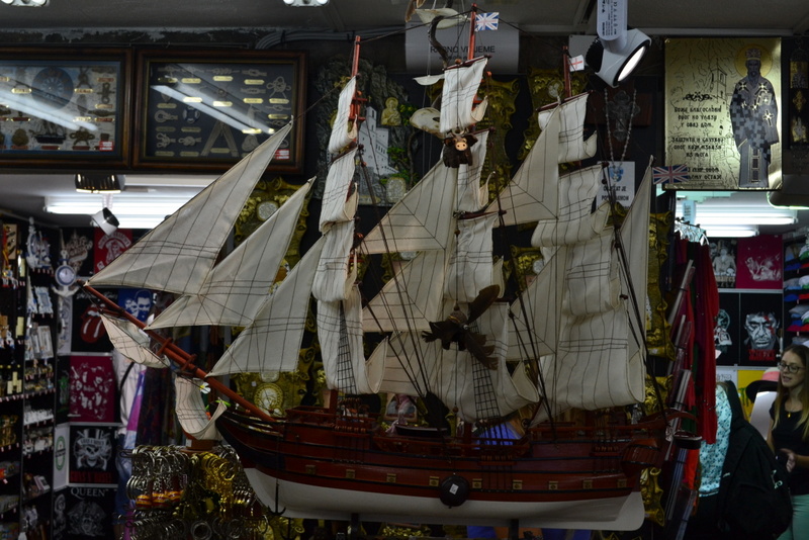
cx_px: 404
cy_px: 270
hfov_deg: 41.1
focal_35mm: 48
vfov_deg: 28.1
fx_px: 1079
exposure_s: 1/60
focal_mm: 32
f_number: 8
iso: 560
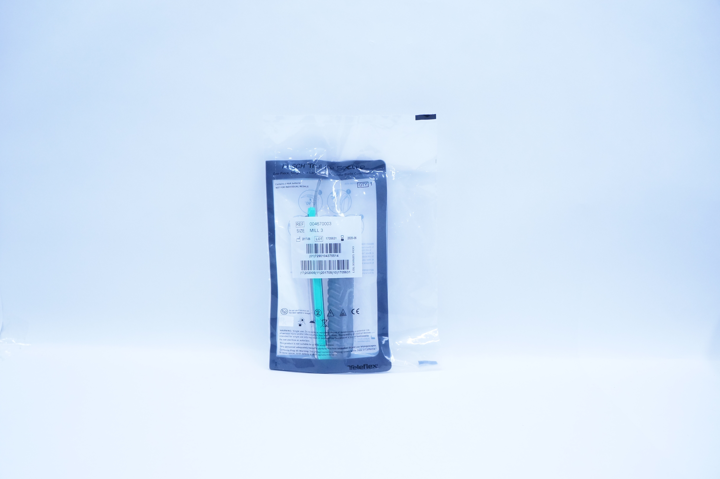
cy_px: 240
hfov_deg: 67.4
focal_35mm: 27
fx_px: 539
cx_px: 360
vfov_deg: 47.8
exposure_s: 1/200
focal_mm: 18
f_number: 4.5
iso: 800
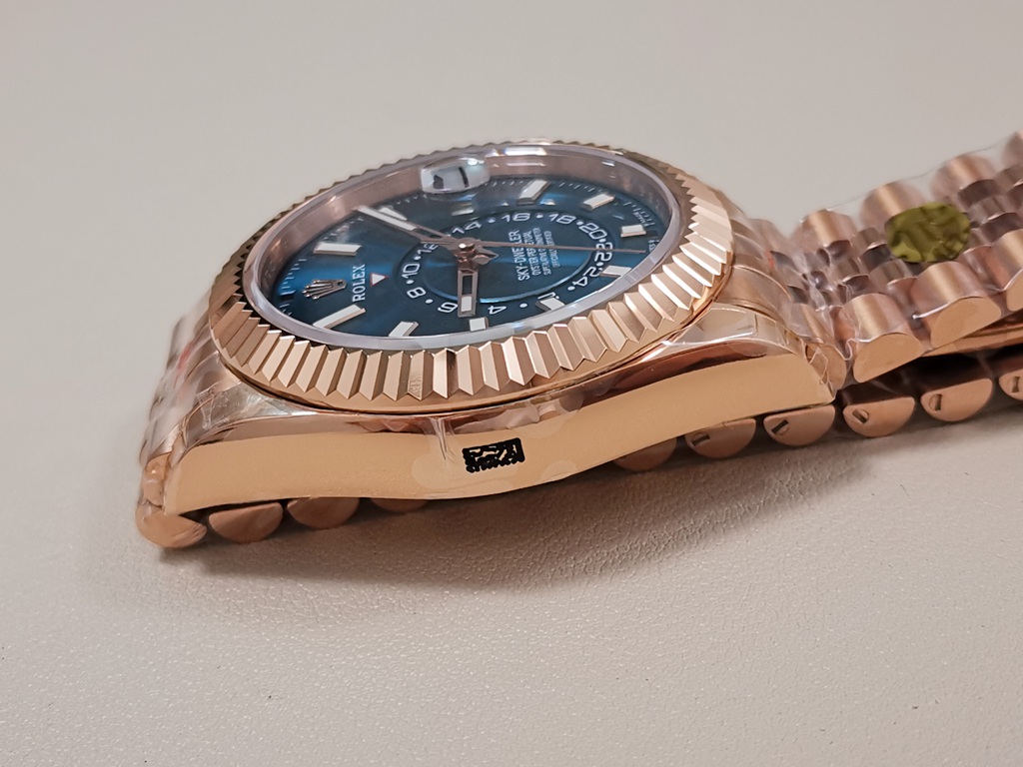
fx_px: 1596
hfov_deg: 35.5
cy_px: 384
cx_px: 512
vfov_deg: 27.0
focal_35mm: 54
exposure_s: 1/100
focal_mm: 4.75
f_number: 1.8
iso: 160
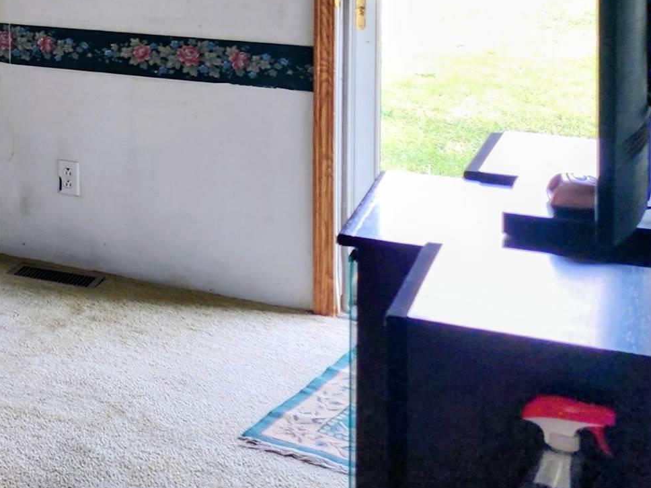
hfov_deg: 22.5
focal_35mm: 73
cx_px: -293
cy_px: -83
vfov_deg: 19.1
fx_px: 1373
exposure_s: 1/120
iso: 64
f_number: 1.8
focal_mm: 6.4
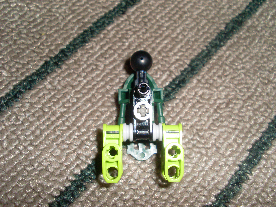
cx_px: 139
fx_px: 311
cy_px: 106
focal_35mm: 39
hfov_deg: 47.9
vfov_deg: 36.8
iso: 100
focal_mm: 6.3
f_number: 7.7
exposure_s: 1/45
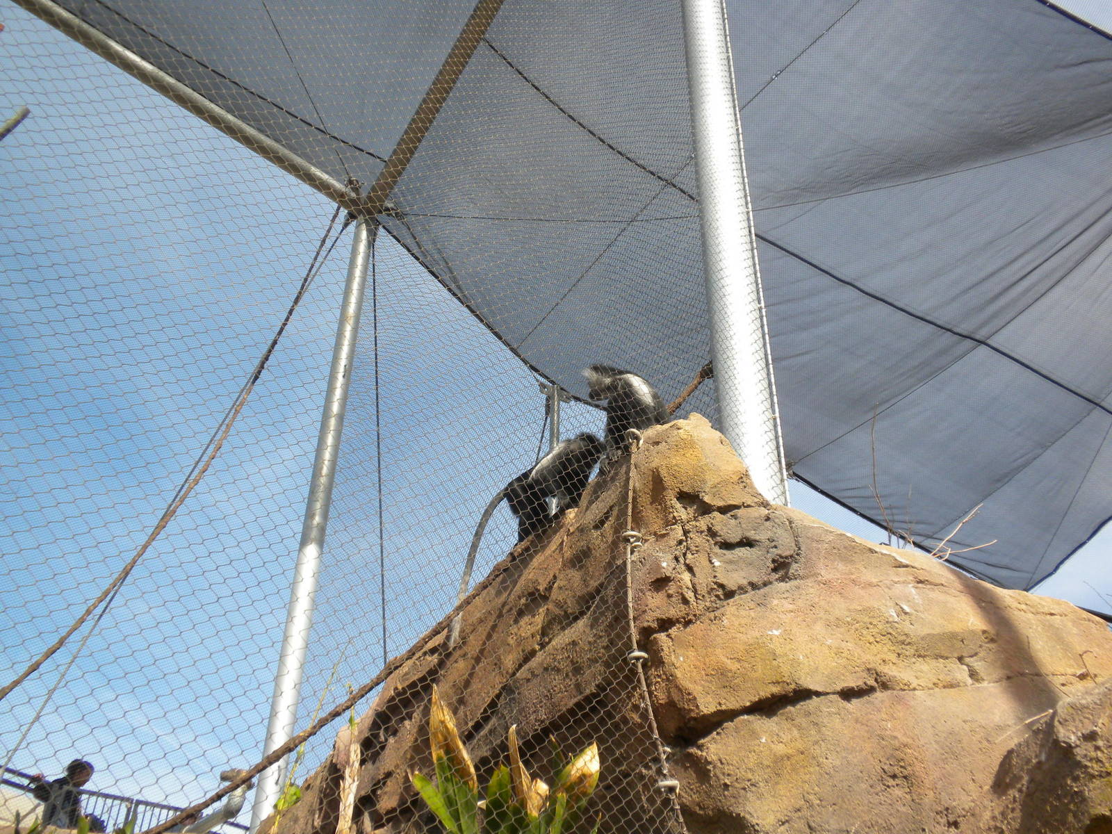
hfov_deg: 50.1
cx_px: 556
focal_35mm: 37
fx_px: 1189
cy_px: 417
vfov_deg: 38.7
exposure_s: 1/518
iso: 71
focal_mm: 6.6
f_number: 3.5
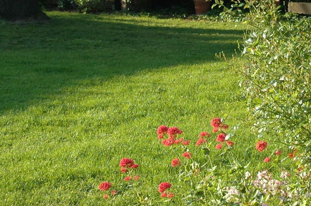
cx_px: 360
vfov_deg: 13.4
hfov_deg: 19.2
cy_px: 32
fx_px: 874
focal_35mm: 101
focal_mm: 25
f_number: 5.6
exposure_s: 1/125
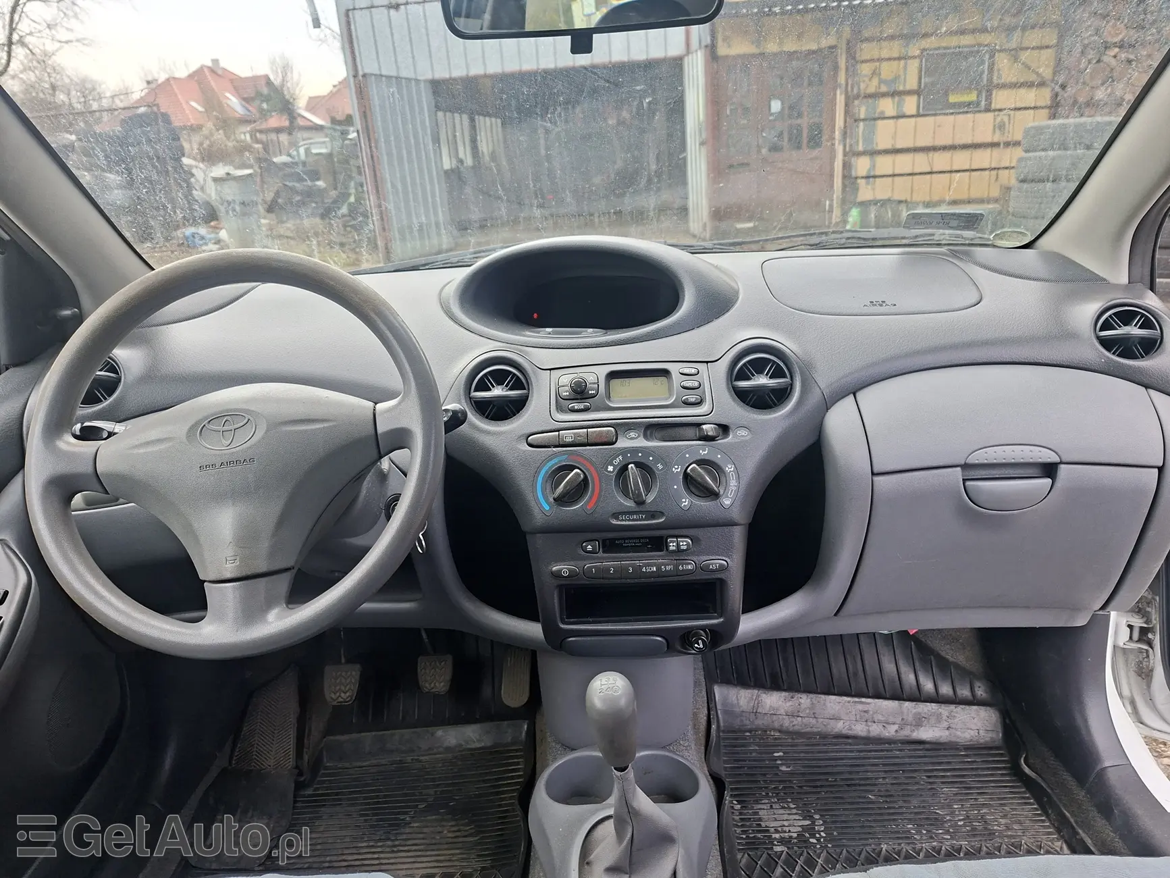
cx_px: 585
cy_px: 439
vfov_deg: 58.9
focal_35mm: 23
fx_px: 777
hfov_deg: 73.9
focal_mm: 5.54
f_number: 1.8
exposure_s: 1/193
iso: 50
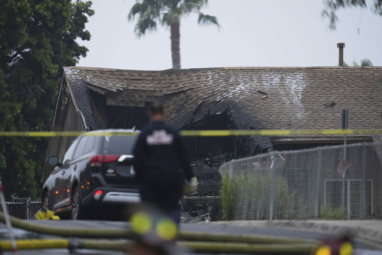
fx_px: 4243
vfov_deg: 3.4
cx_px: 191
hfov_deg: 5.2
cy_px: 128
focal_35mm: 400
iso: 2000
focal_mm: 400
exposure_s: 1/1000
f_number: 2.8
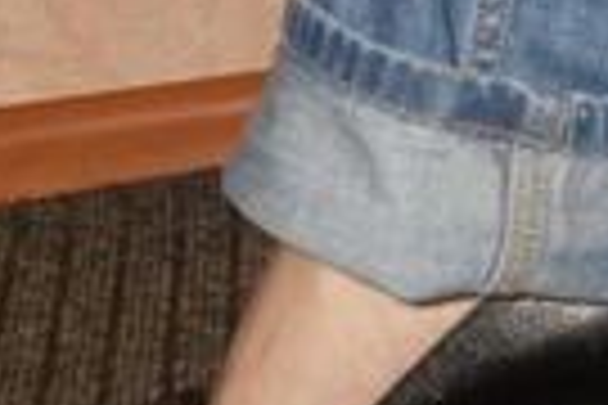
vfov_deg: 10.3
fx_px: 2229
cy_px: -22
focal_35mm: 132
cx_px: 302
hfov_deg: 15.5
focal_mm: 6.3
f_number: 2.8
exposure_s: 1/45
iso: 100
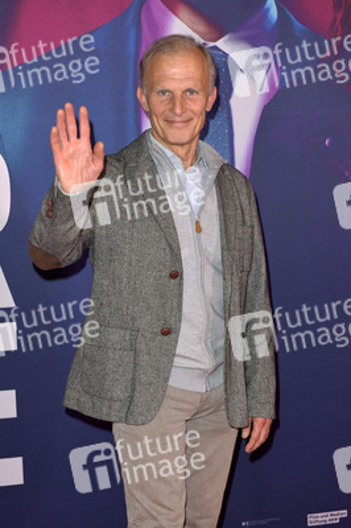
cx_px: 176
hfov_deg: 19.4
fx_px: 1025
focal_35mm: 70
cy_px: 264
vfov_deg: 28.9
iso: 800
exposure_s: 1/200
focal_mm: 70
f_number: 5.6
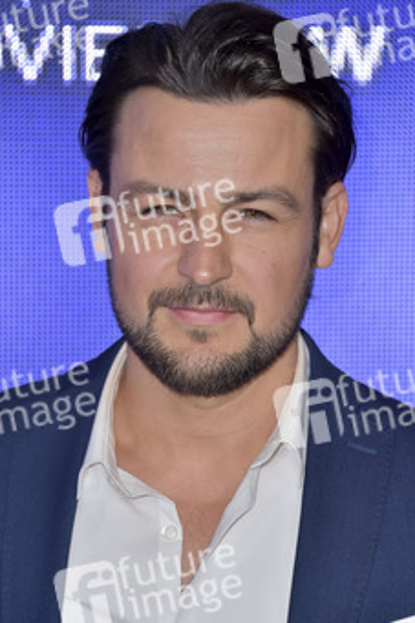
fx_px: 4673
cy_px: 314
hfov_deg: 5.1
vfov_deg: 7.6
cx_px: 202
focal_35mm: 270
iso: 320
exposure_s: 1/250
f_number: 7.1
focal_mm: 230
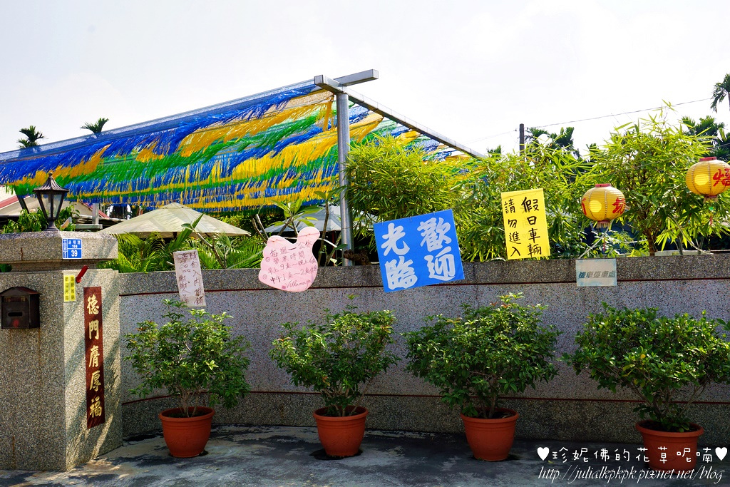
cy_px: 244
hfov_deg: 57.2
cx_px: 365
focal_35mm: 33
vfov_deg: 40.0
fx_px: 669
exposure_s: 1/100
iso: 100
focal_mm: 22
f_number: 13
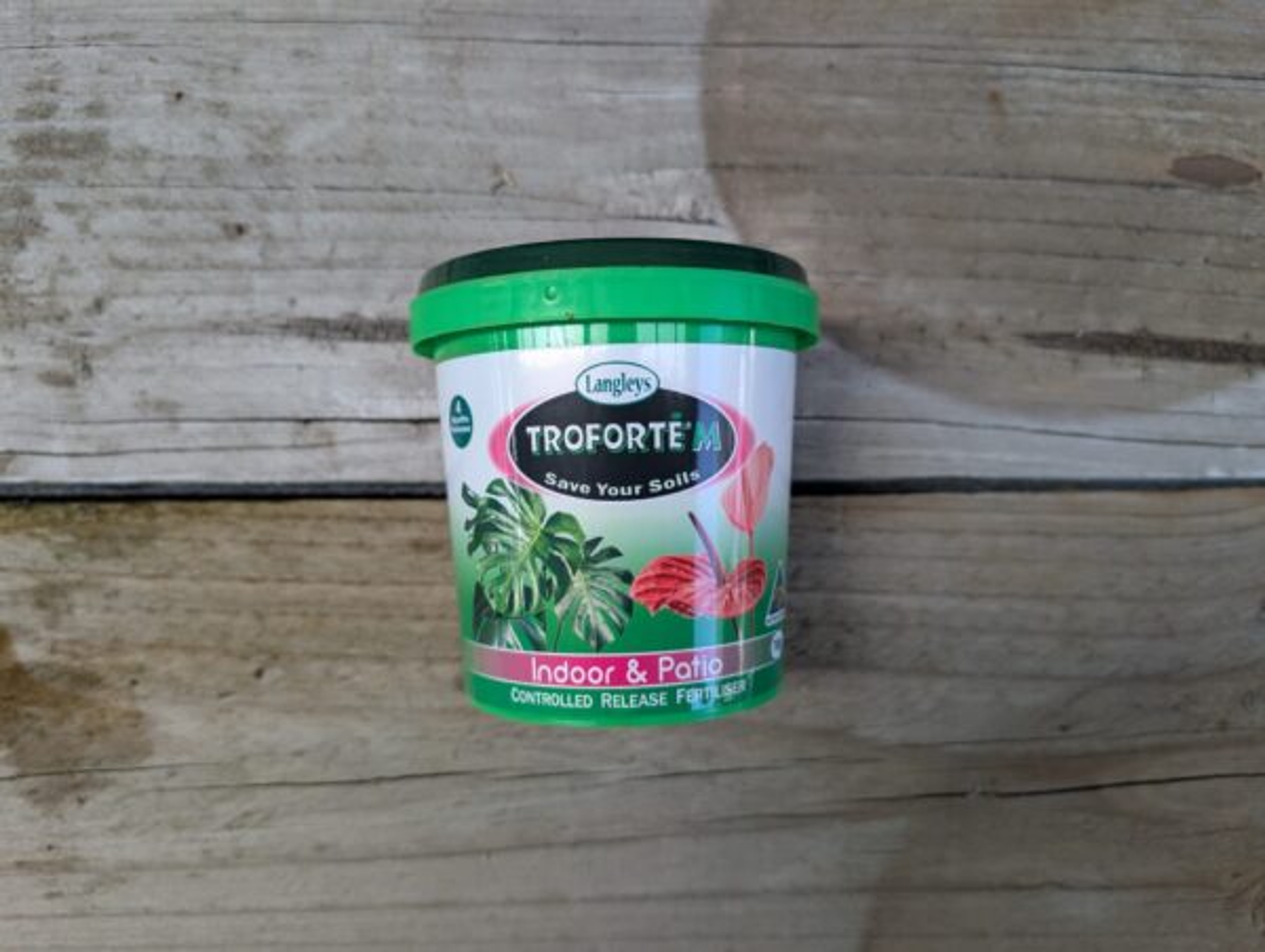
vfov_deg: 57.0
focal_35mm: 24
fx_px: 878
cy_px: 476
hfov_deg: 71.5
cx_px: 632
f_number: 1.68
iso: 21
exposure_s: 1/167
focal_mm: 6.9
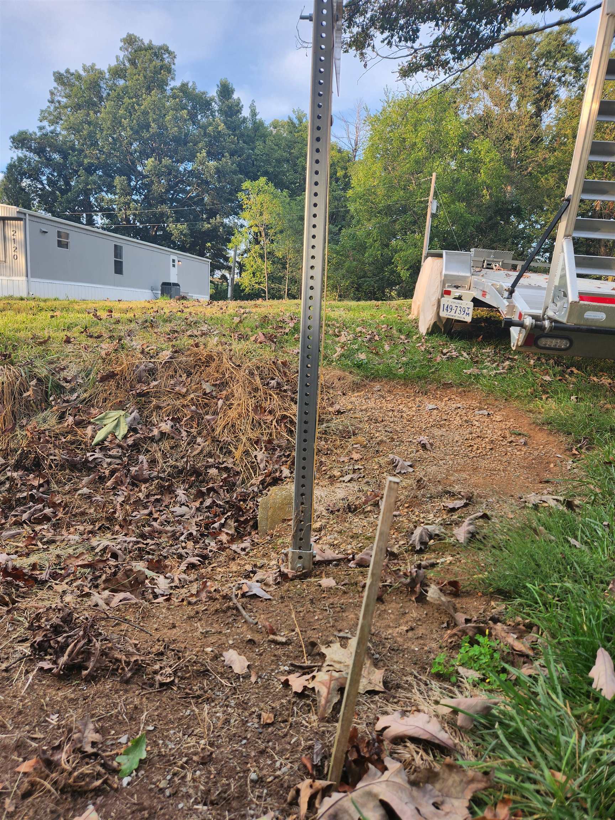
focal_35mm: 23
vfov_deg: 73.9
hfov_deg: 58.9
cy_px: 410
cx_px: 308
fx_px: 545
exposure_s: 1/260
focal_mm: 5.4
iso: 20
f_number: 1.8
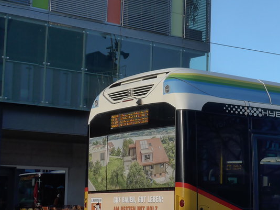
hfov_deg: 20.4
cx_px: 306
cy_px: 117
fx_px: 744
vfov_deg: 16.1
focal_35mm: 92
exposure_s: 1/800
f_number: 3.5
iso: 160
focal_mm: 8.4
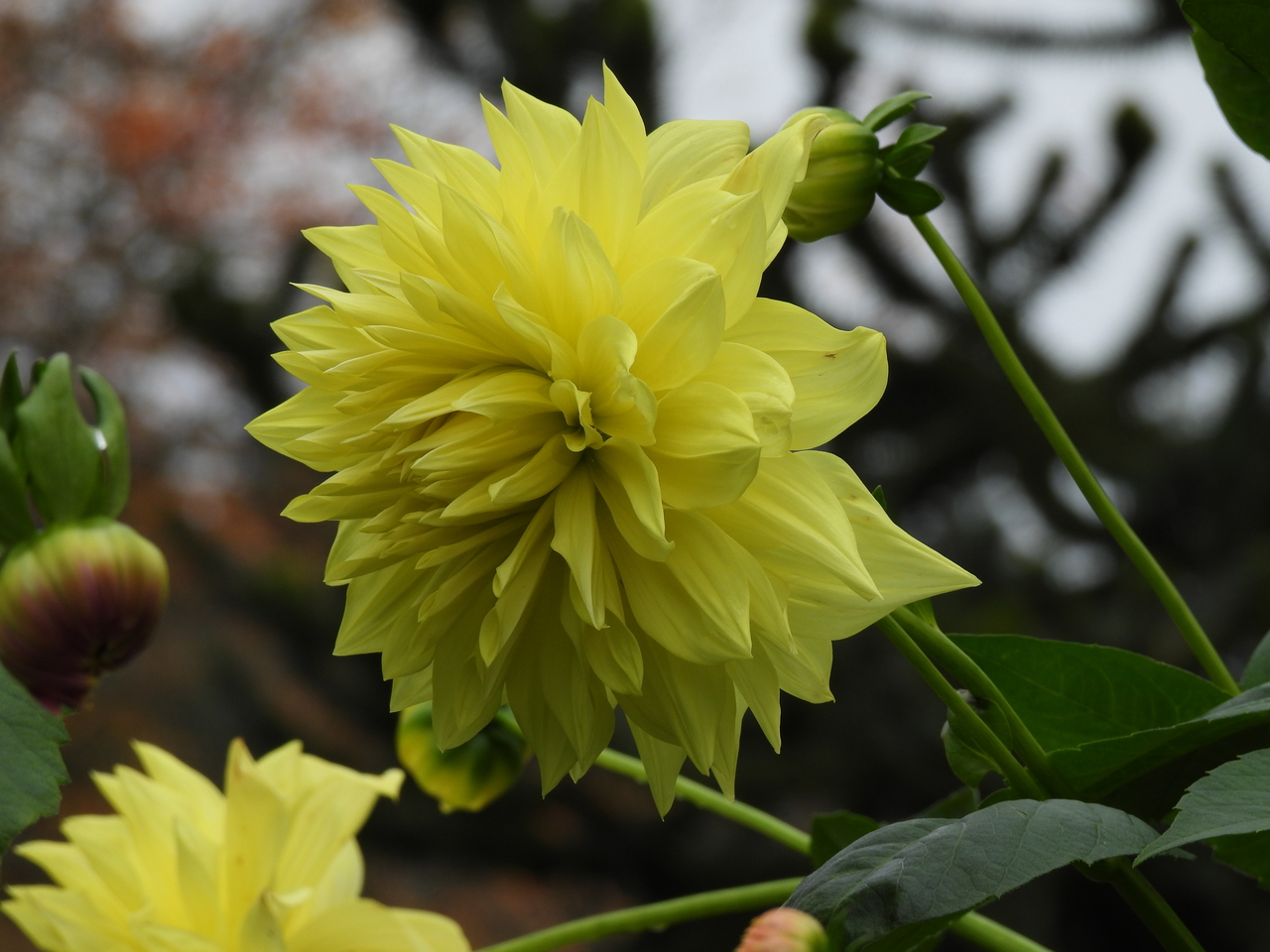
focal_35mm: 260
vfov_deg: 5.7
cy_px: 476
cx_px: 635
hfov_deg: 7.6
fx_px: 9539
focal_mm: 46.4
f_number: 4.5
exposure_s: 1/160
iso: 100
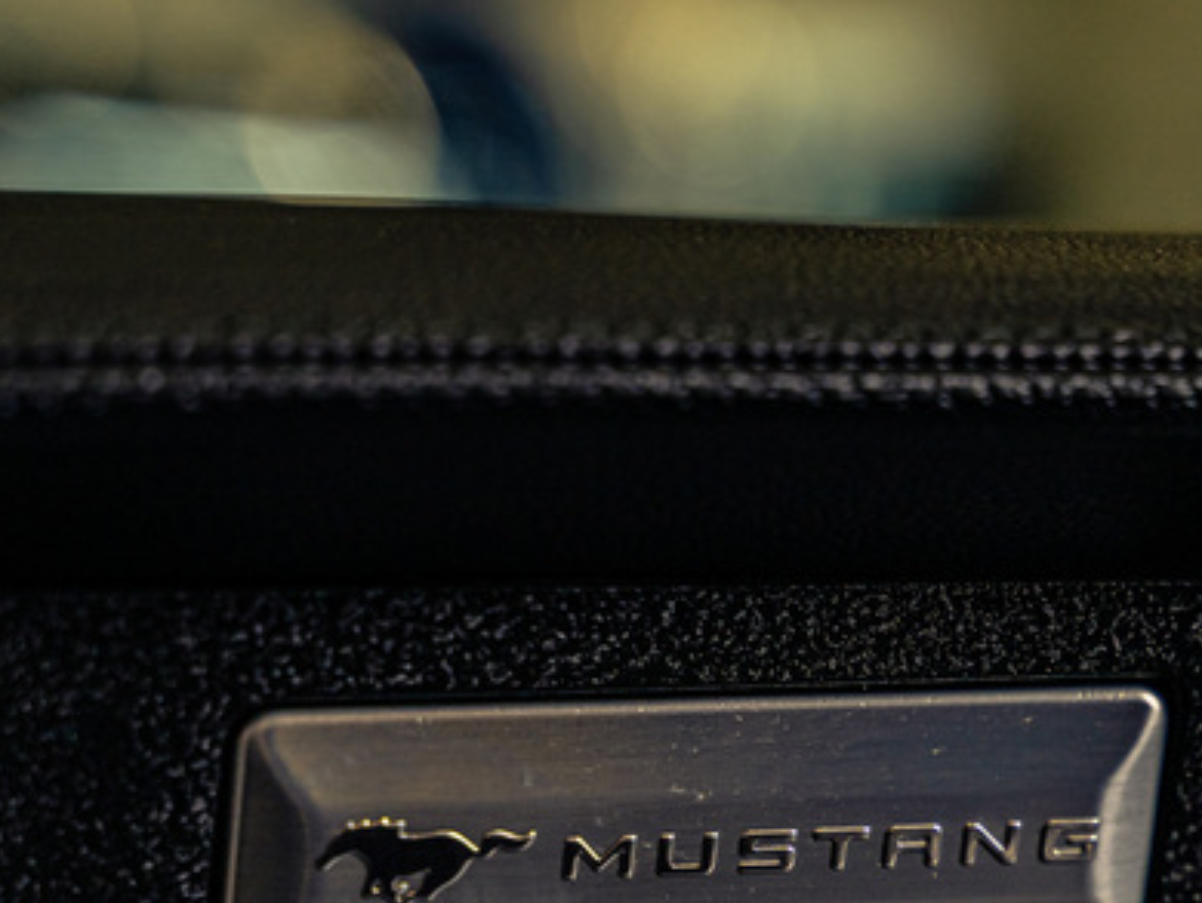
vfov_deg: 7.8
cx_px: 772
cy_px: 1048
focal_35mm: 189
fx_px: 6567
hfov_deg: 10.5
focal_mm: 75
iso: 250
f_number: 3.5
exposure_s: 1/200
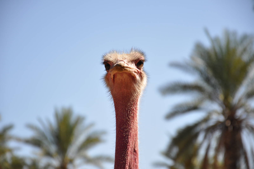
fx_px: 1110
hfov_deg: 13.1
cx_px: 127
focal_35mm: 158
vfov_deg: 8.7
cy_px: 84
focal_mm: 105
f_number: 7.1
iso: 200
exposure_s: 1/800
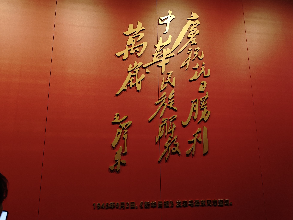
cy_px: 110
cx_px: 146
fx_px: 245
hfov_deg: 61.7
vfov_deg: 48.2
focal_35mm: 29
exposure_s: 1/64.1
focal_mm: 5.84
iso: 320
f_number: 1.6
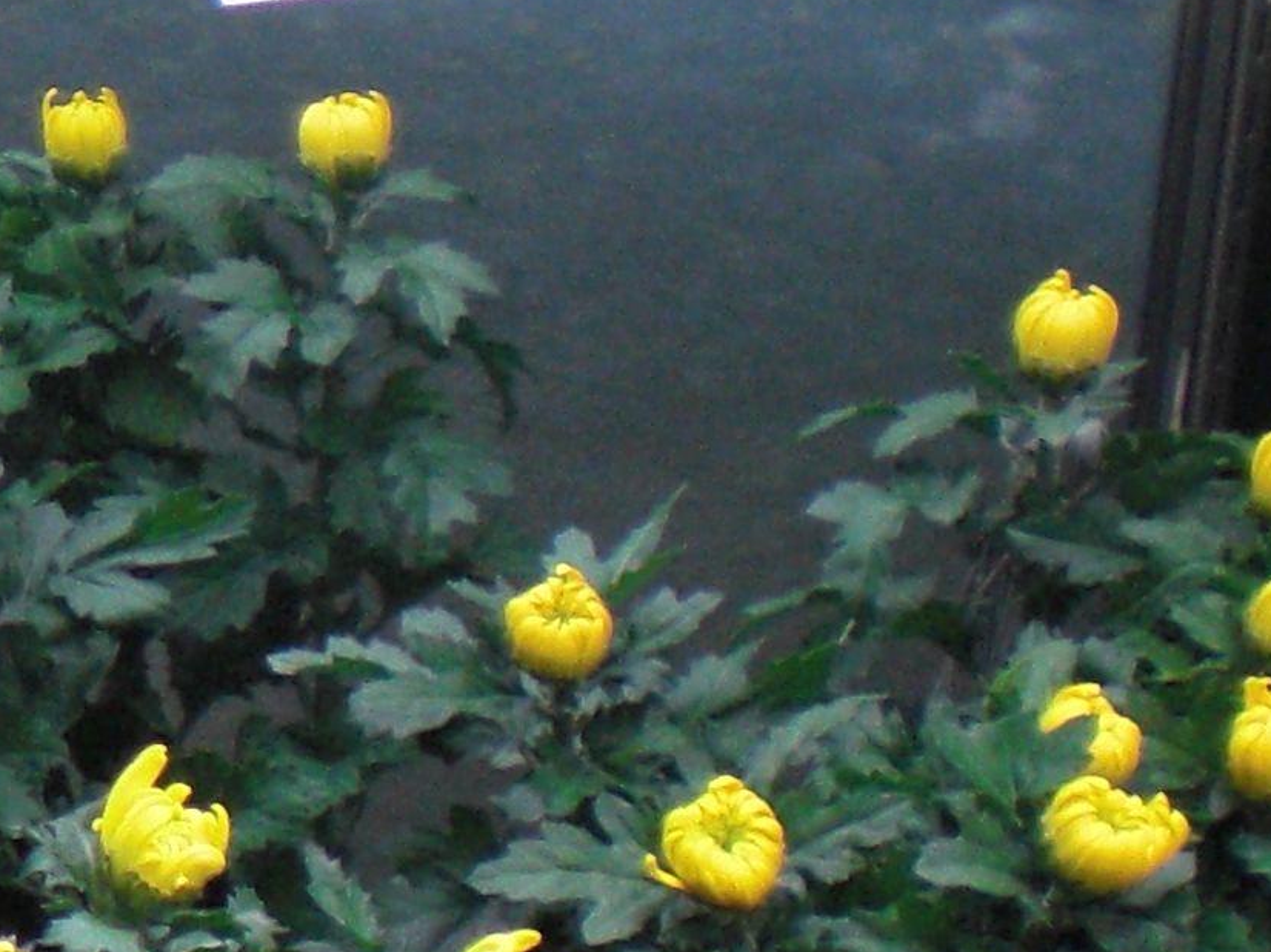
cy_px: 549
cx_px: -925
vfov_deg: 9.3
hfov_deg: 11.6
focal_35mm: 159
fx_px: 5836
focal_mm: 6.3
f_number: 3.1
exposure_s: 1/25
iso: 200
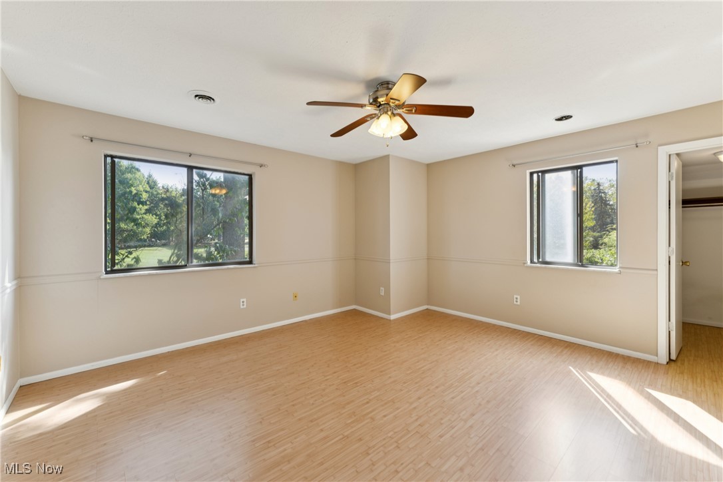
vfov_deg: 81.2
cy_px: 241
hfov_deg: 104.3
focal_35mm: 14
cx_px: 362
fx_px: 281
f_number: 5.6
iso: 250
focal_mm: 14
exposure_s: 1/60
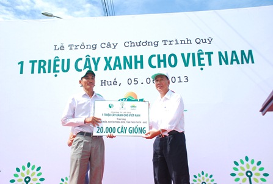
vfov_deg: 32.0
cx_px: 136
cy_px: 92
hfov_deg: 46.3
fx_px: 319
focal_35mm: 42
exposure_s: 1/320
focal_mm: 28
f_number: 5.6
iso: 200
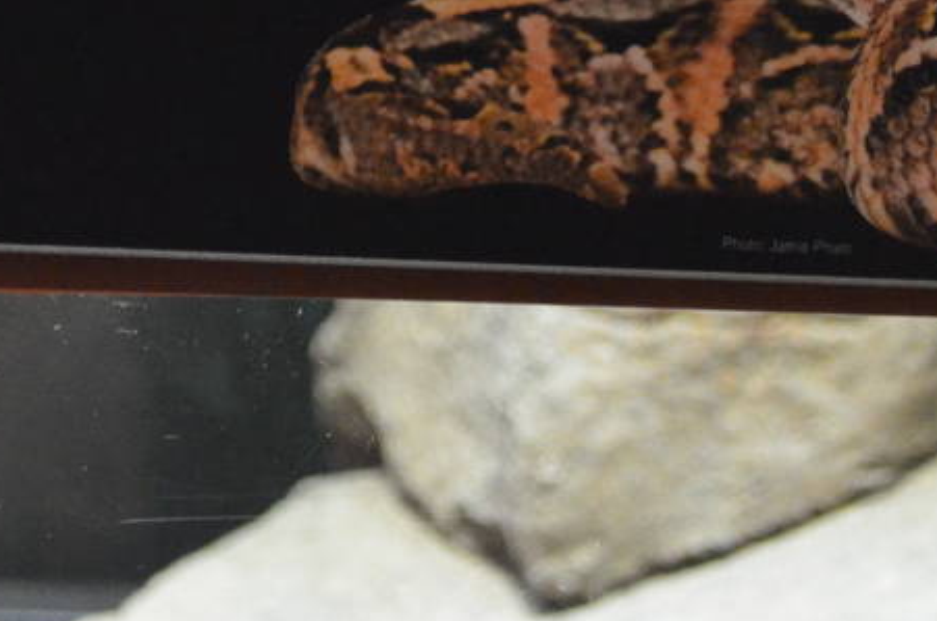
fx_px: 5248
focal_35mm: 202
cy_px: -463
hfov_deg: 10.2
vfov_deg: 6.6
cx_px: 503
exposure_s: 1/20
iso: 3200
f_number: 5
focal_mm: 38
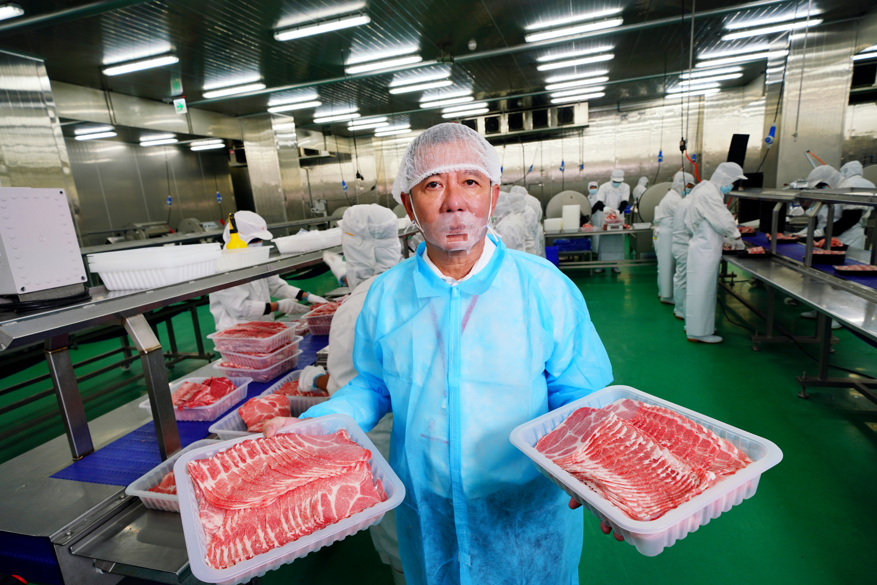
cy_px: 292
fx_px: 463
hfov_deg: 86.9
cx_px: 438
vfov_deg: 64.6
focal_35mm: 19
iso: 400
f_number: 6.3
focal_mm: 19
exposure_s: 1/60
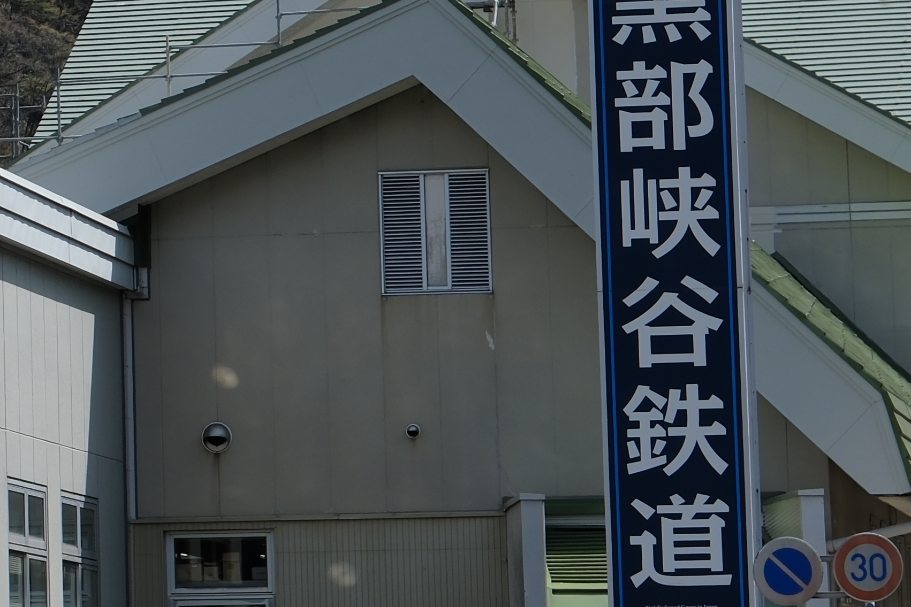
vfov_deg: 5.9
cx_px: -613
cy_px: -129
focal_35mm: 231
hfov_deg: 8.6
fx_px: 5846
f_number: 5.6
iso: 160
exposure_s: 1/680
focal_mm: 41.8
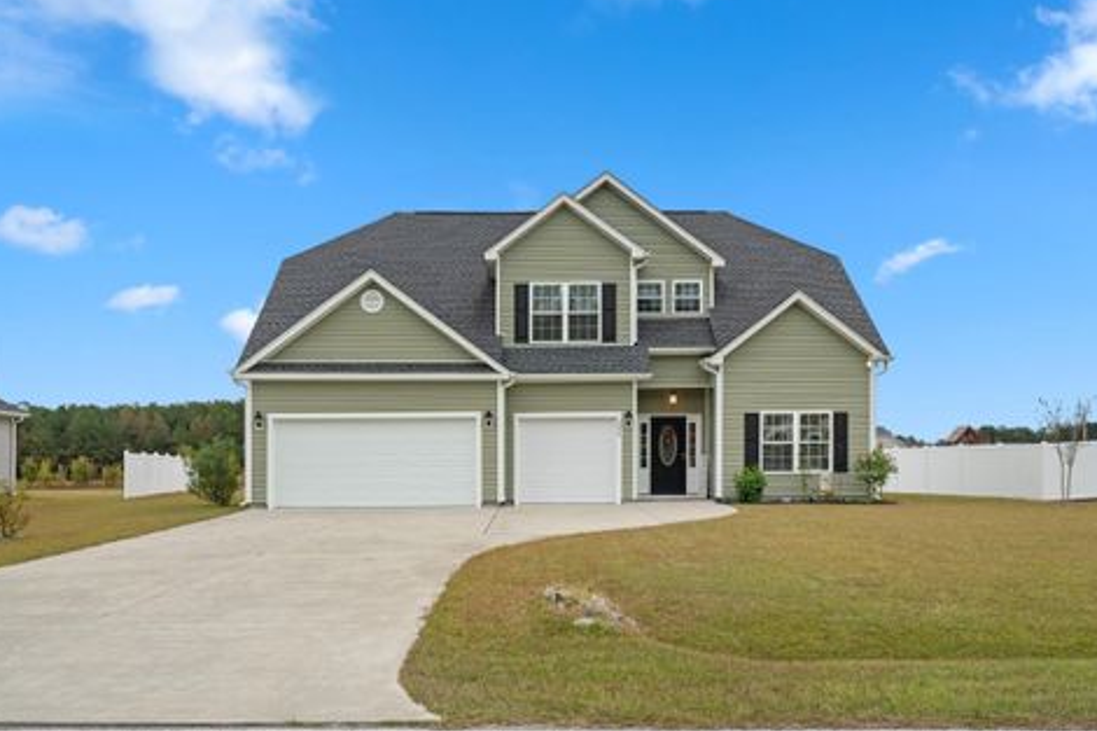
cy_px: 351
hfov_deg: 57.2
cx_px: 570
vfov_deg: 39.9
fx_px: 1005
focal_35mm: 33
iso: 500
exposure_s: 1/60
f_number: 8
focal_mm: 31
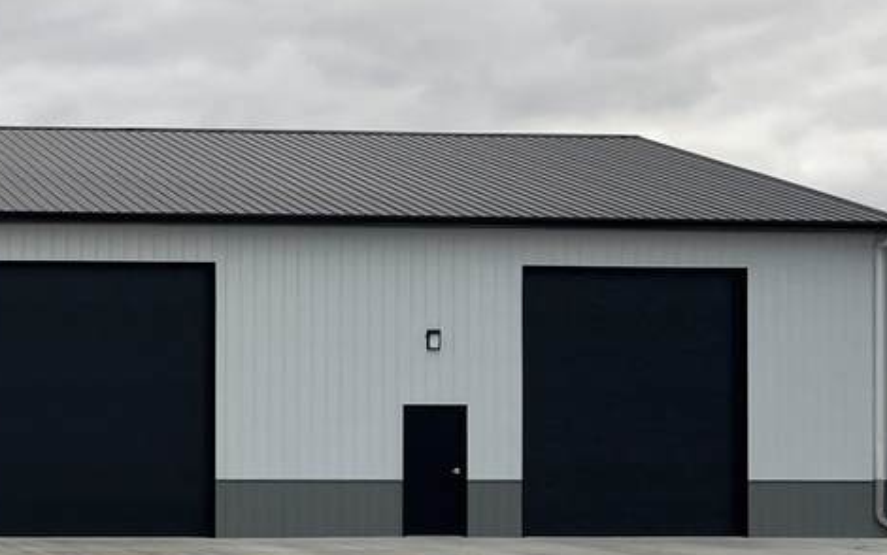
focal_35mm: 75
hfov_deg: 24.3
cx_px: -240
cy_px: 402
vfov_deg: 17.3
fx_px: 1813
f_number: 1.6
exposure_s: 1/295
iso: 50
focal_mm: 5.1
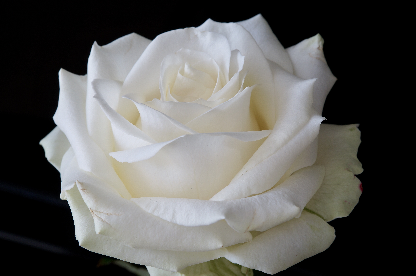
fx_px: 606
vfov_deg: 25.7
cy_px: 138
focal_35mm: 52
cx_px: 208
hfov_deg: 37.9
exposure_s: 1/8
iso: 100
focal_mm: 35
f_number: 11
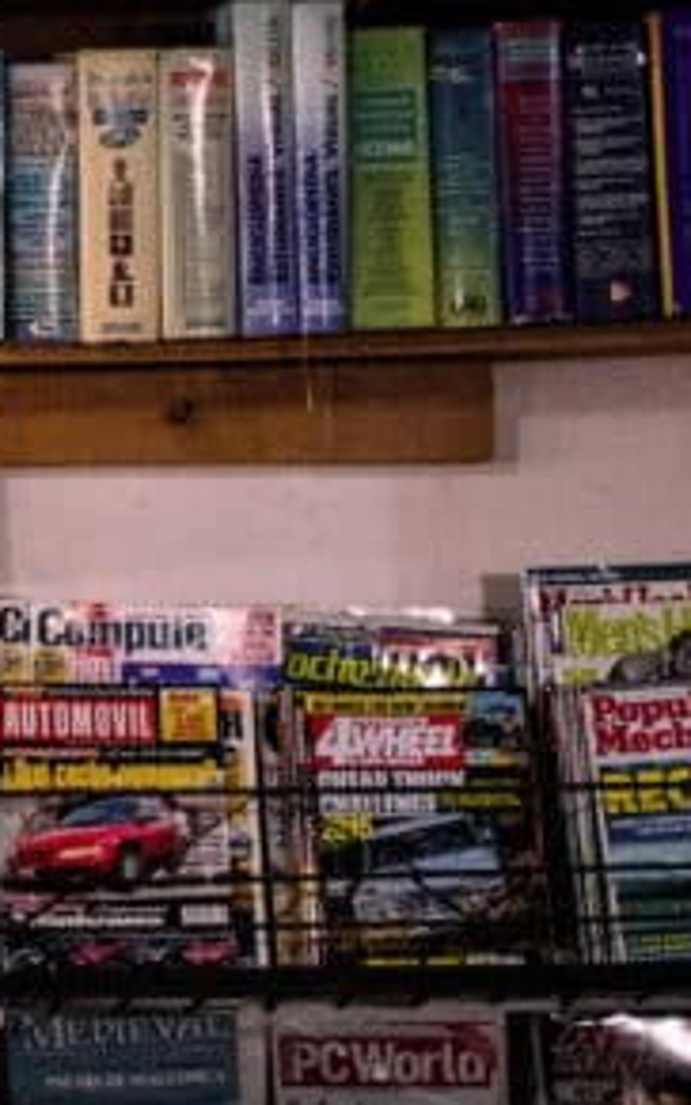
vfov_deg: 14.9
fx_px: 4216
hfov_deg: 8.8
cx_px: -756
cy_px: 590
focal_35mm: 140
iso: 2500
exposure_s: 1/200
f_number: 3.8
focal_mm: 26
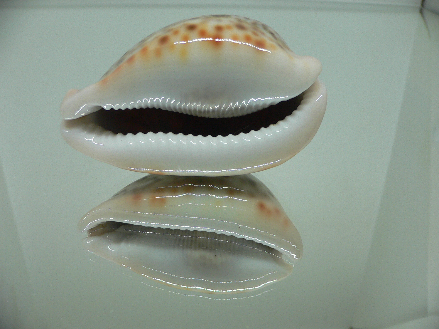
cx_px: 220
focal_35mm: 35
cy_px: 164
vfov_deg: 40.7
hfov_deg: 52.6
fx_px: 444
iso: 150
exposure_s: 1/60
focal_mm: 4.6
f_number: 2.8
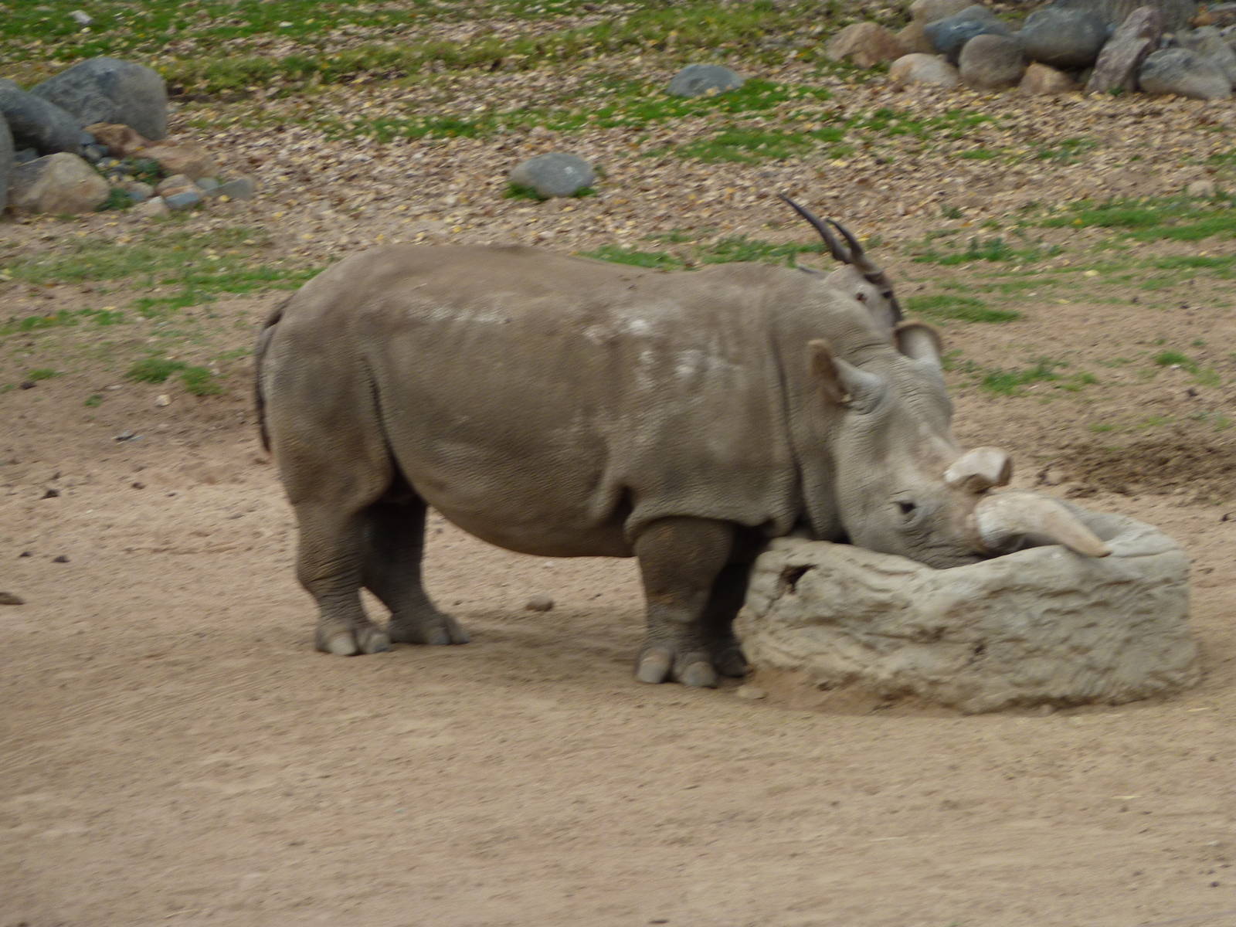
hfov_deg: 7.1
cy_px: 464
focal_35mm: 278
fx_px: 9926
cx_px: 618
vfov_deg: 5.3
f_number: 4.8
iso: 100
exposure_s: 1/125
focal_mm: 45.7
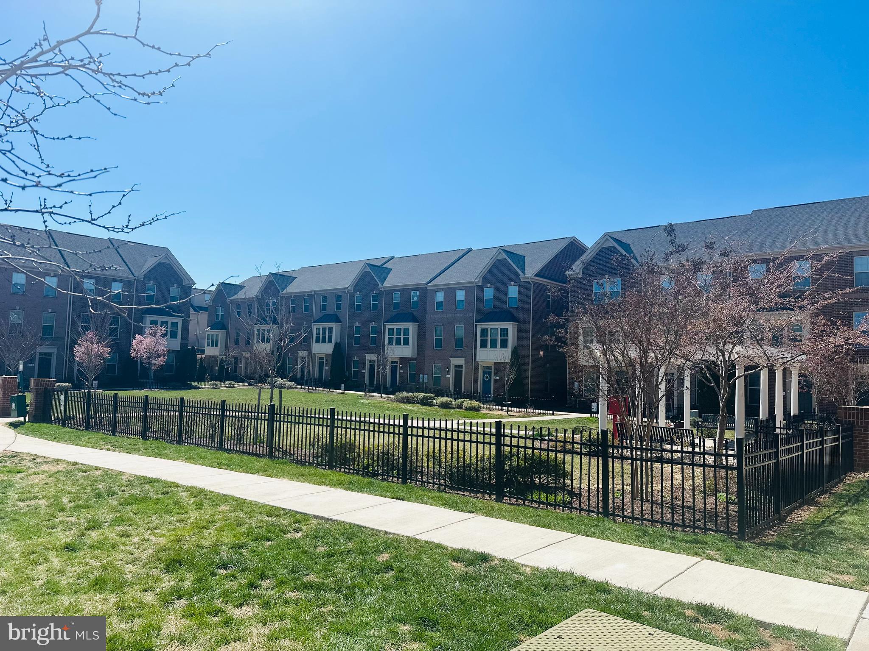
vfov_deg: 56.8
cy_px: 326
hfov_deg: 71.6
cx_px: 434
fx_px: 602
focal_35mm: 24
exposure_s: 1/5848
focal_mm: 6.86
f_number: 1.78
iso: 80
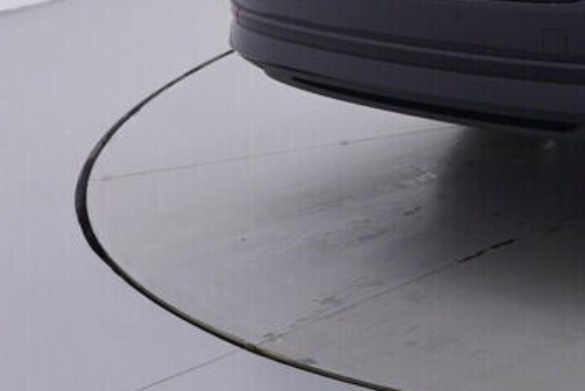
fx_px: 1480
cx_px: 979
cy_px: -148
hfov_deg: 18.6
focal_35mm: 91
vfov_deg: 14.3
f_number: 5
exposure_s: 1/80
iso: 200
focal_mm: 15
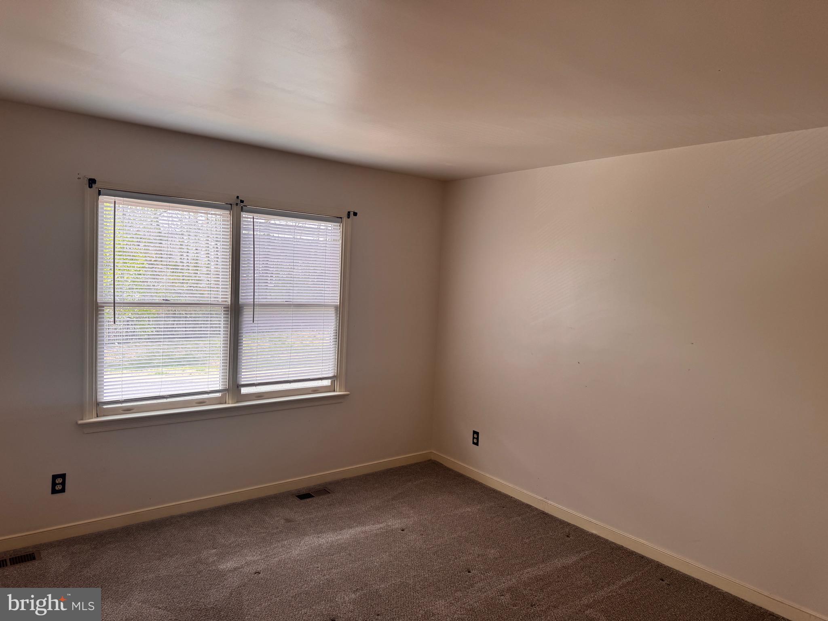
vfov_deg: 56.8
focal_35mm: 24
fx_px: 574
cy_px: 310
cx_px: 414
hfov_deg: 71.6
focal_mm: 6.76
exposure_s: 1/158
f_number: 1.78
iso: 80
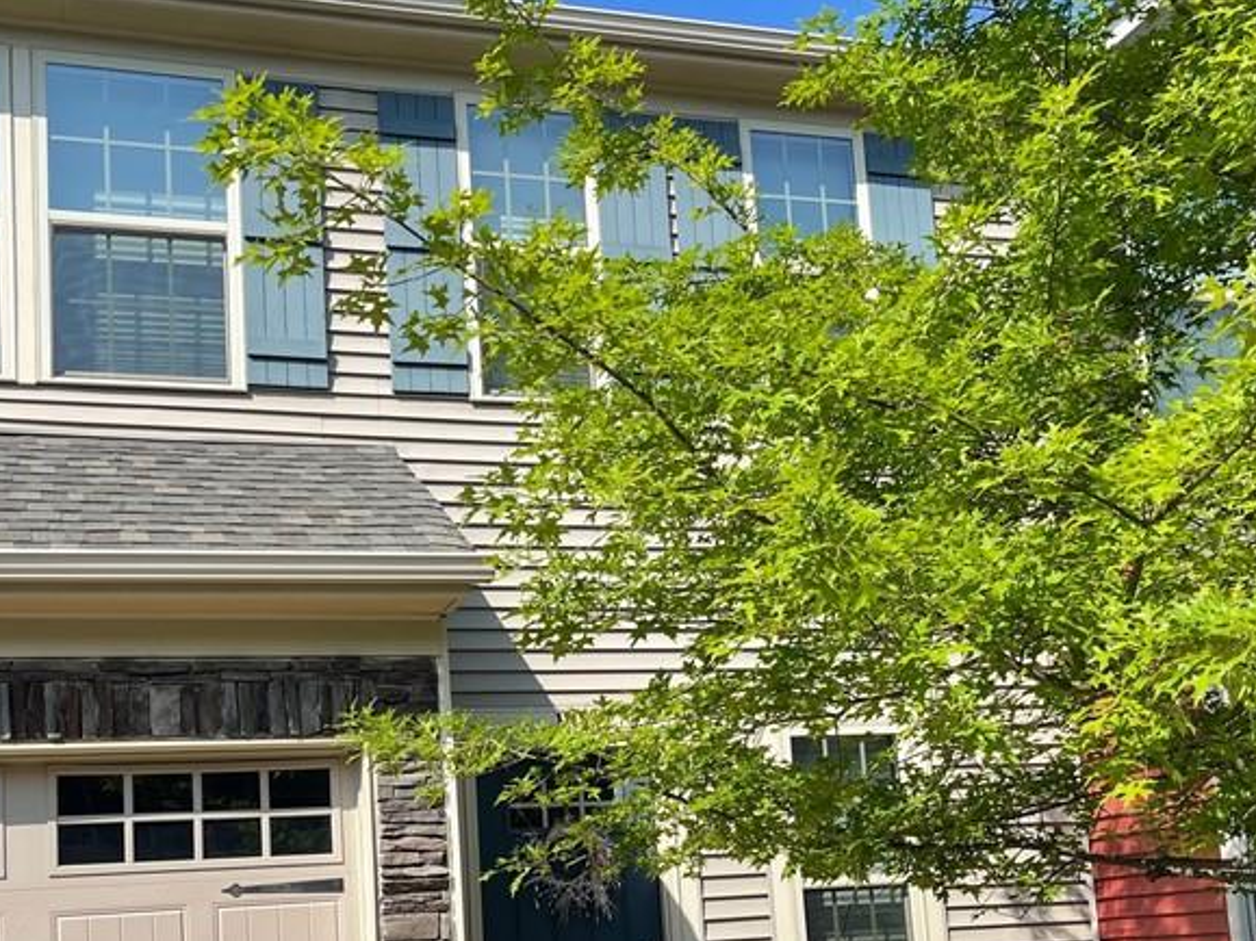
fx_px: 1669
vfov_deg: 30.9
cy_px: 726
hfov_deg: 41.2
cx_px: 603
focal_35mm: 46
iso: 32
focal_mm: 5.1
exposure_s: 1/3086
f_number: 1.6
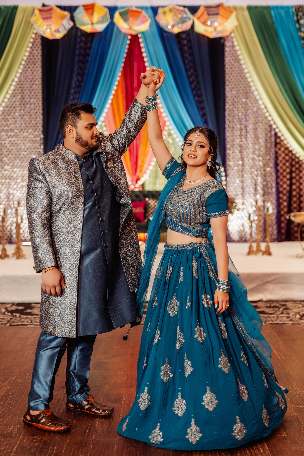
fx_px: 633
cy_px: 228
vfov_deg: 39.6
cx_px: 152
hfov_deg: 27.0
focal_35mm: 50
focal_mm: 50
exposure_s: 1/200
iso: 320
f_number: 2
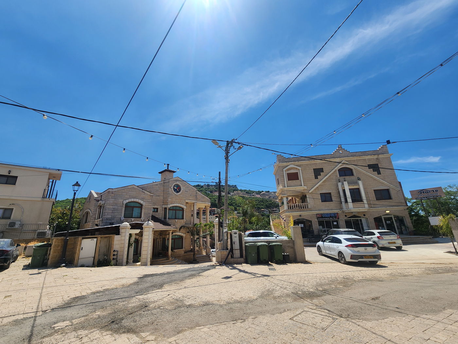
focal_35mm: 13
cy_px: 172
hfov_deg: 106.2
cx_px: 229
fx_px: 172
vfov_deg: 89.9
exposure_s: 1/3363
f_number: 2.2
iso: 50
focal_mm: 2.2
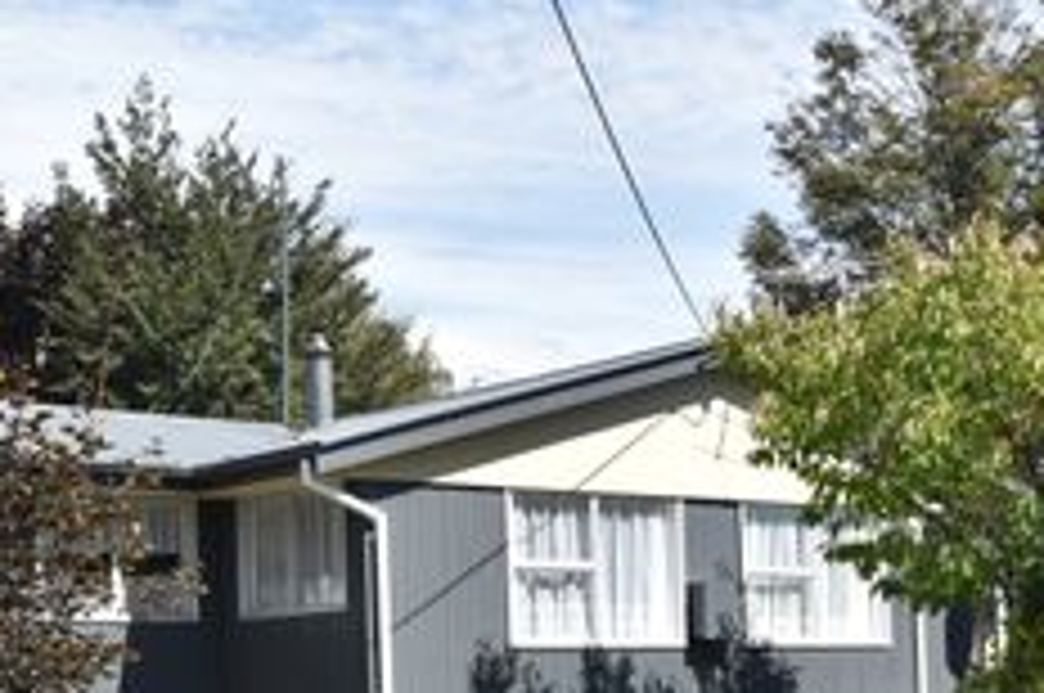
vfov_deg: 18.3
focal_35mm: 73
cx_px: 374
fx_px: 2114
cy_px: 623
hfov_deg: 27.6
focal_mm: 24
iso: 200
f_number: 10
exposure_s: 1/400
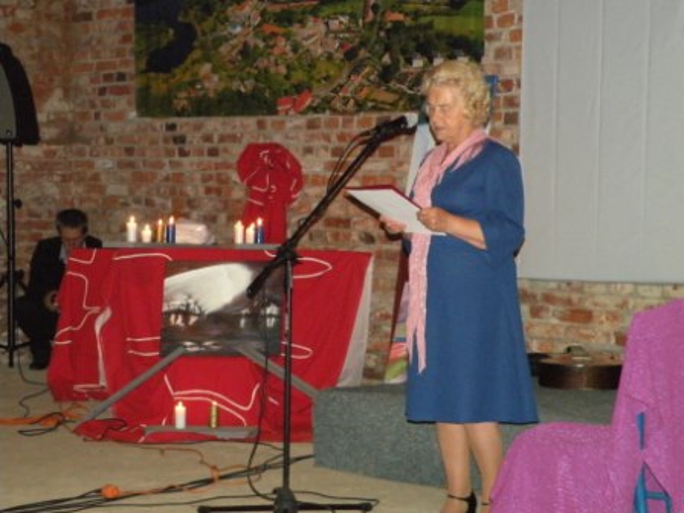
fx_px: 1660
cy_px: 256
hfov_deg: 23.3
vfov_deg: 17.6
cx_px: 342
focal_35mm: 84
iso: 800
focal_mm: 14.9
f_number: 4
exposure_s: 1/60
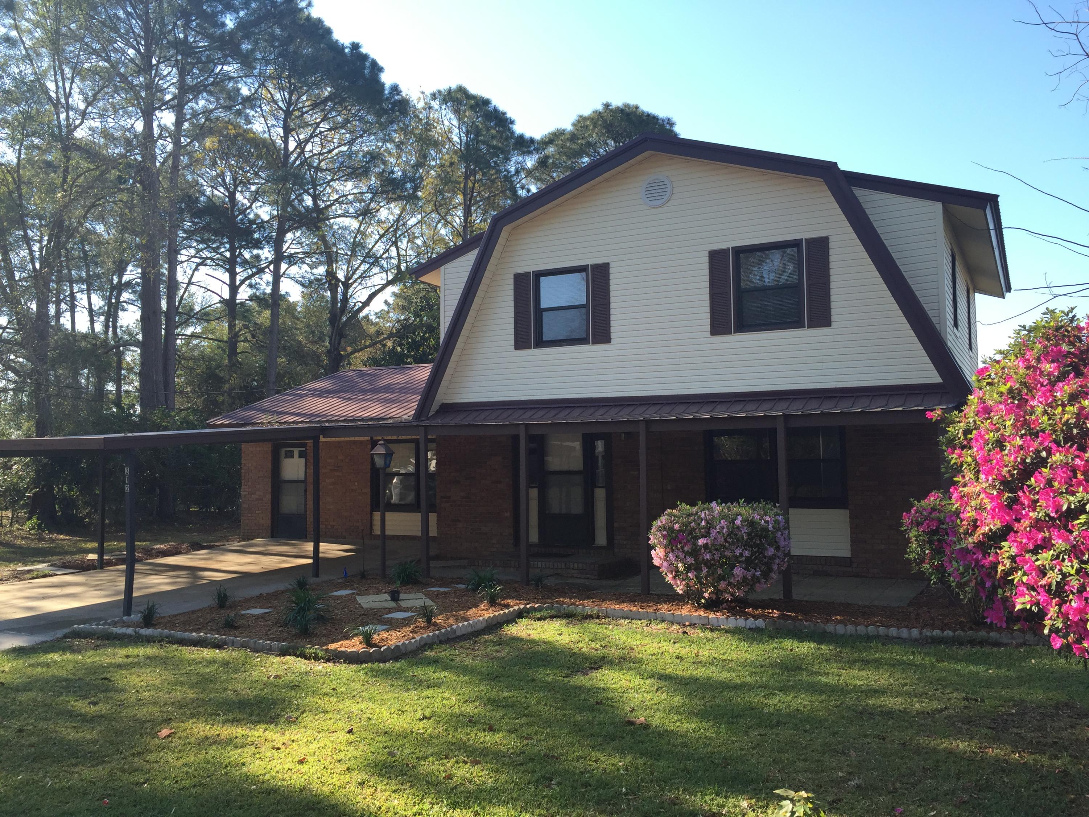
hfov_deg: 61.7
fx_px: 912
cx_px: 544
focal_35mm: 29
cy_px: 408
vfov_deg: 48.2
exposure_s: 1/542
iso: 32
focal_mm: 4.15
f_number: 2.2
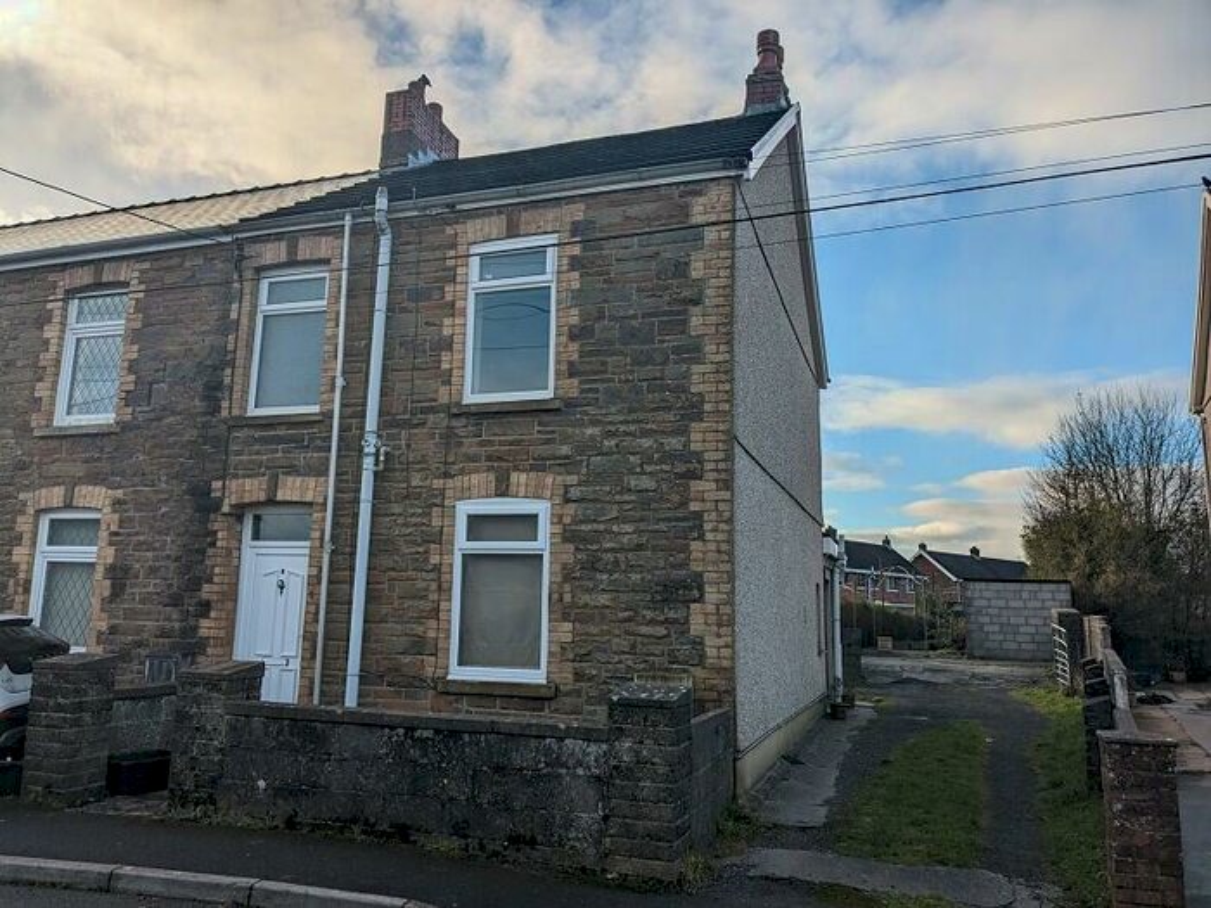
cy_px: 454
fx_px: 945
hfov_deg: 65.3
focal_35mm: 27
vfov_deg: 51.4
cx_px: 606
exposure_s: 1/3344
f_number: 1.73
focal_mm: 4.38
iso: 43
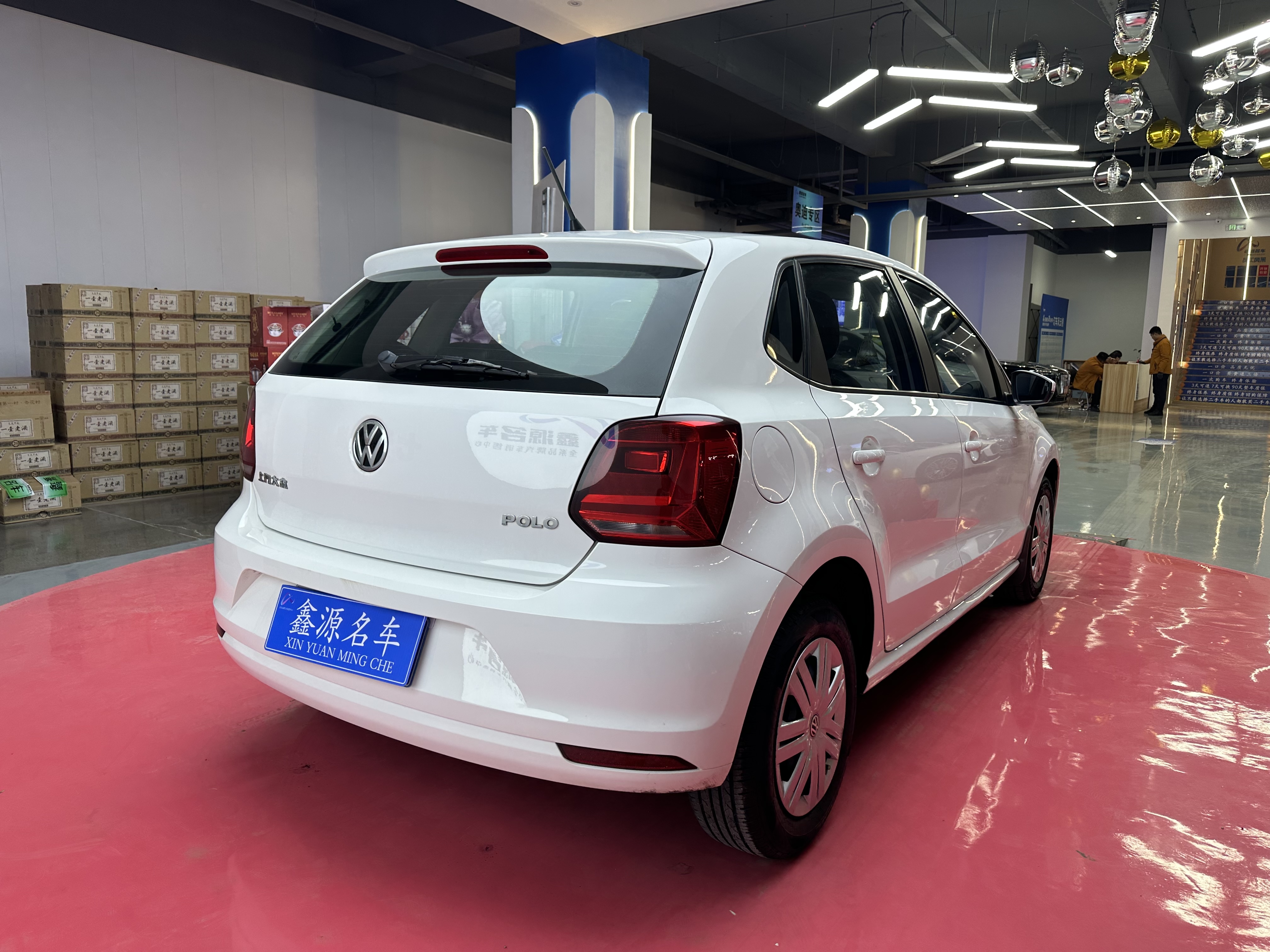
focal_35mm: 24
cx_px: 635
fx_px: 881
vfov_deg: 56.8
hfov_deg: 71.6
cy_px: 476
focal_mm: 6.86
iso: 64
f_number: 1.78
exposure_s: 1/100
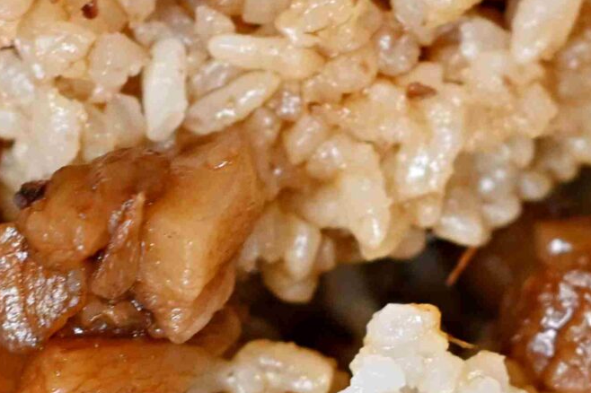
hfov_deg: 7.1
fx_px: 4791
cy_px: -26
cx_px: 351
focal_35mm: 292
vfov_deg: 4.7
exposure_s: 1/160
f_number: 3.2
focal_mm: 50
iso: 720
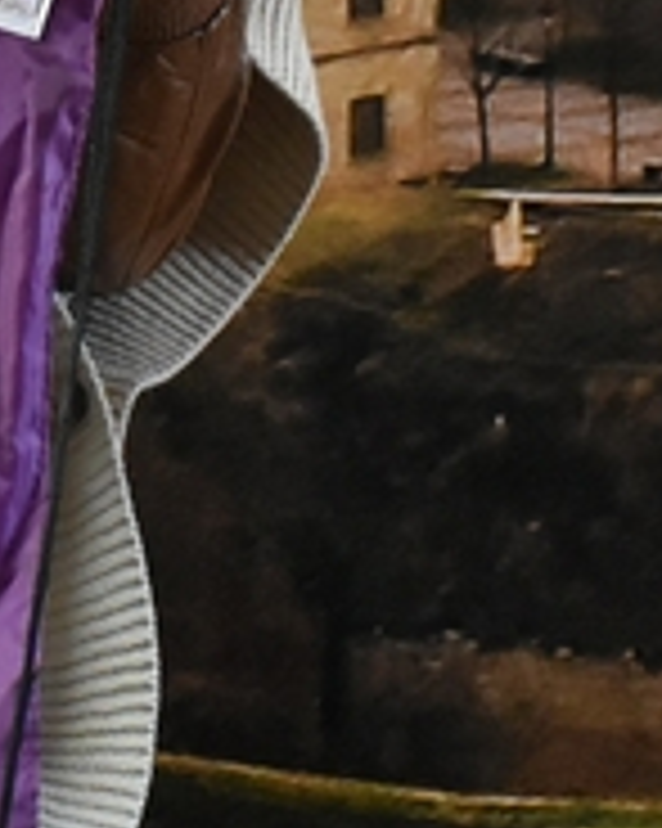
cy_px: -166
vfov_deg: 5.6
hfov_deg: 4.5
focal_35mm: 344
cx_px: -419
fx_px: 8432
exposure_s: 1/60
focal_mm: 50
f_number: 4.8
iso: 4000
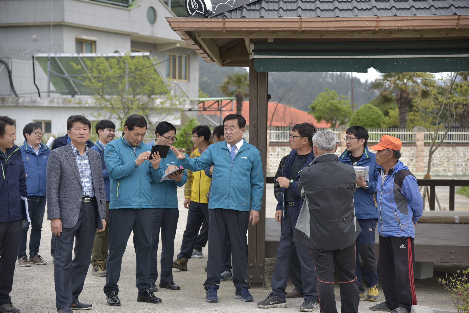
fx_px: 1108
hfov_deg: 23.9
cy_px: 156
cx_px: 234
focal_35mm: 85
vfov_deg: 16.1
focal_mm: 85
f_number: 4.5
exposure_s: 1/125
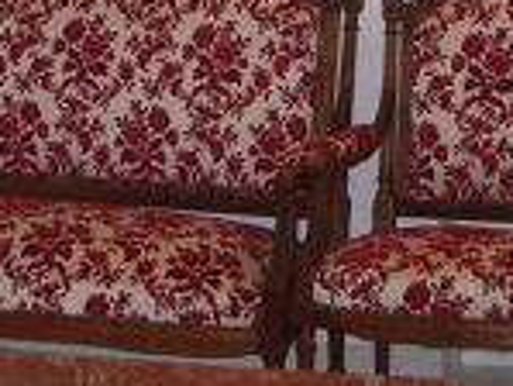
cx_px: 217
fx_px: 2388
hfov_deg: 12.3
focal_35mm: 161
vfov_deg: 9.1
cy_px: -59
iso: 200
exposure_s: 1/50
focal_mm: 8.2
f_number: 3.1
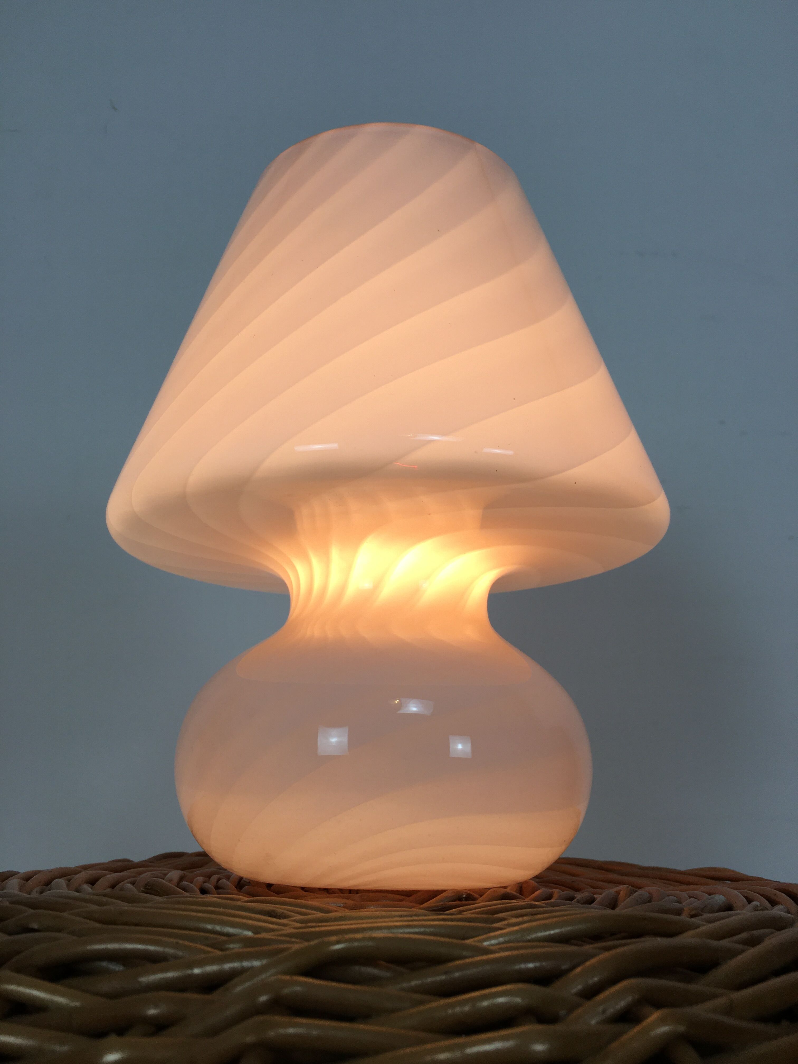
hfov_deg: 48.2
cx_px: 399
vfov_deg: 61.7
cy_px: 532
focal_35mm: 29
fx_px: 891
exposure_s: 1/100
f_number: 2.2
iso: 32
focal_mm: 4.15
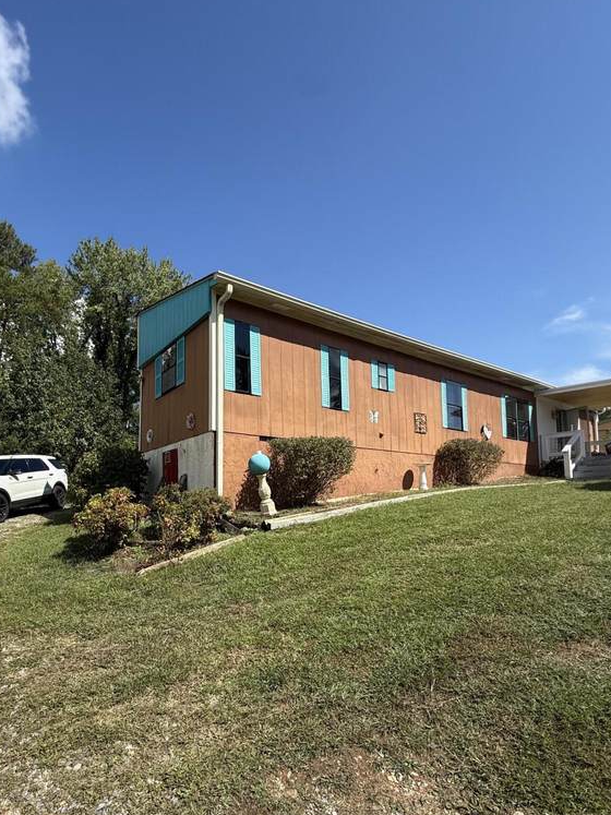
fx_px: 424
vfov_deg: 87.0
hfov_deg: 70.3
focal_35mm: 18
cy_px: 476
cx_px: 226
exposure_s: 1/1572
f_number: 2.2
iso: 50
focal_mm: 2.22
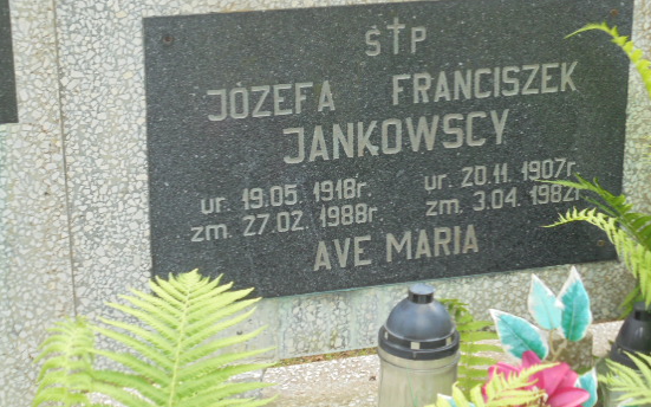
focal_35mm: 69
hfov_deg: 29.8
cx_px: 331
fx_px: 1224
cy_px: 141
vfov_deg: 18.8
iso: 100
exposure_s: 1/60
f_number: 5.2
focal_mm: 10.1
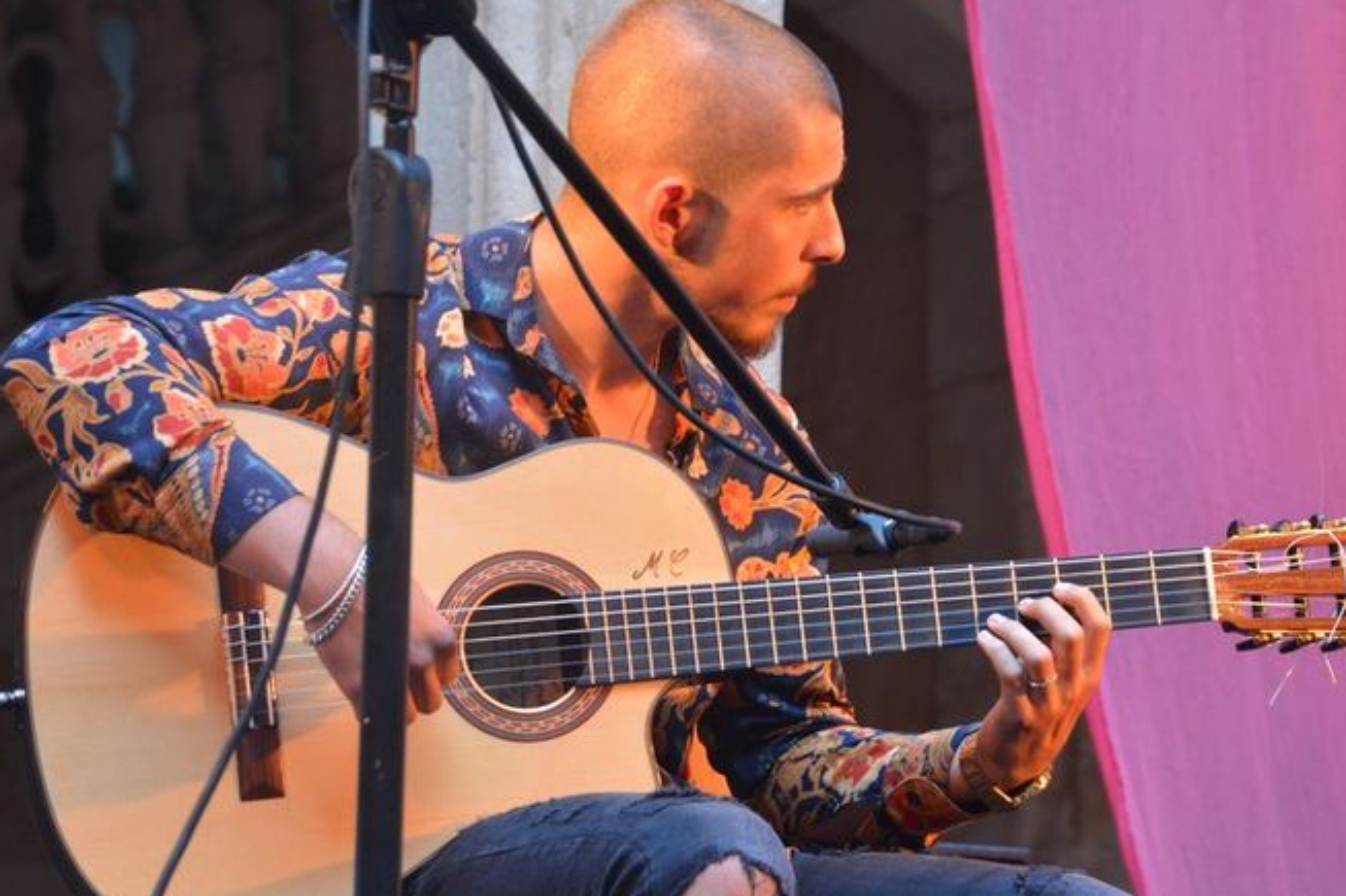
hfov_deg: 14.0
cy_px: 454
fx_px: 5494
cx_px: 703
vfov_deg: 9.3
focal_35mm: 147
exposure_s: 1/40
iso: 800
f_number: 5.3
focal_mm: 80
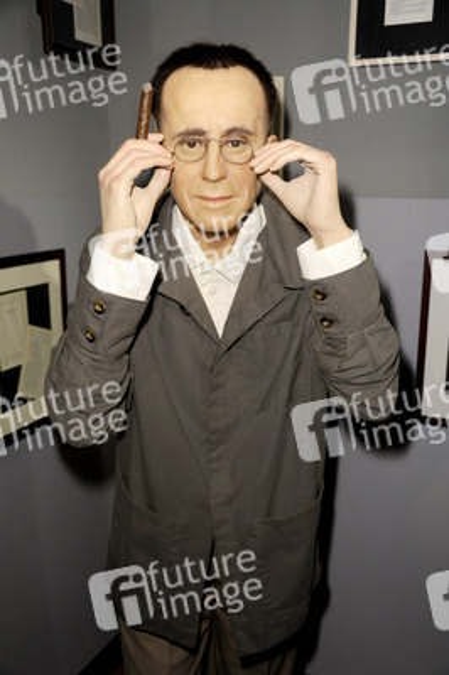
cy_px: 338
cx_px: 224
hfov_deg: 33.3
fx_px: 750
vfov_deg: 48.5
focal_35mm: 40
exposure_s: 1/100
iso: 800
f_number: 5.6
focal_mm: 40
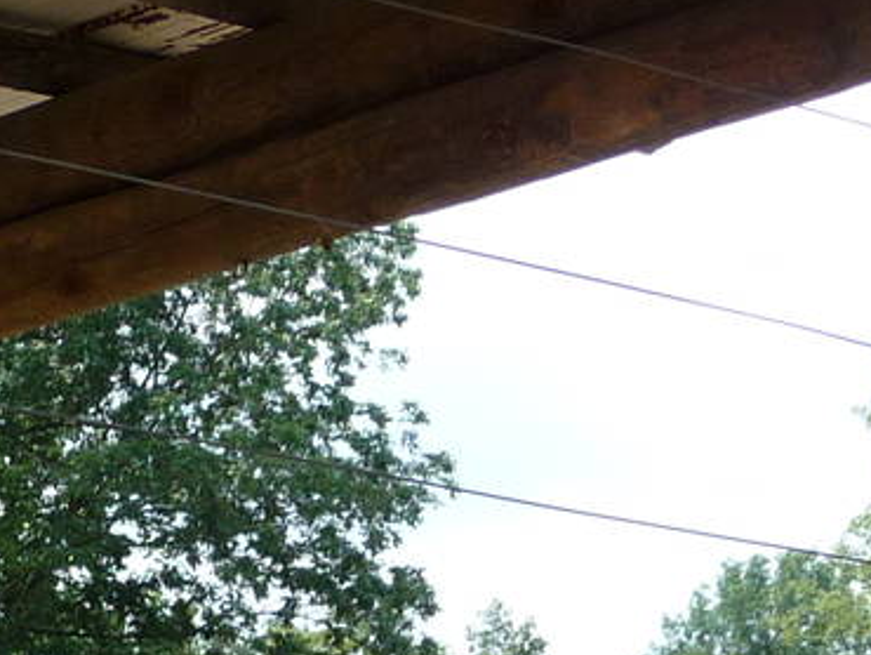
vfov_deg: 11.1
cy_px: 1308
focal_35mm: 121
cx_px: 106
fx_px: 3047
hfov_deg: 16.1
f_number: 3.3
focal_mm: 4.7
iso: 100
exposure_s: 1/500
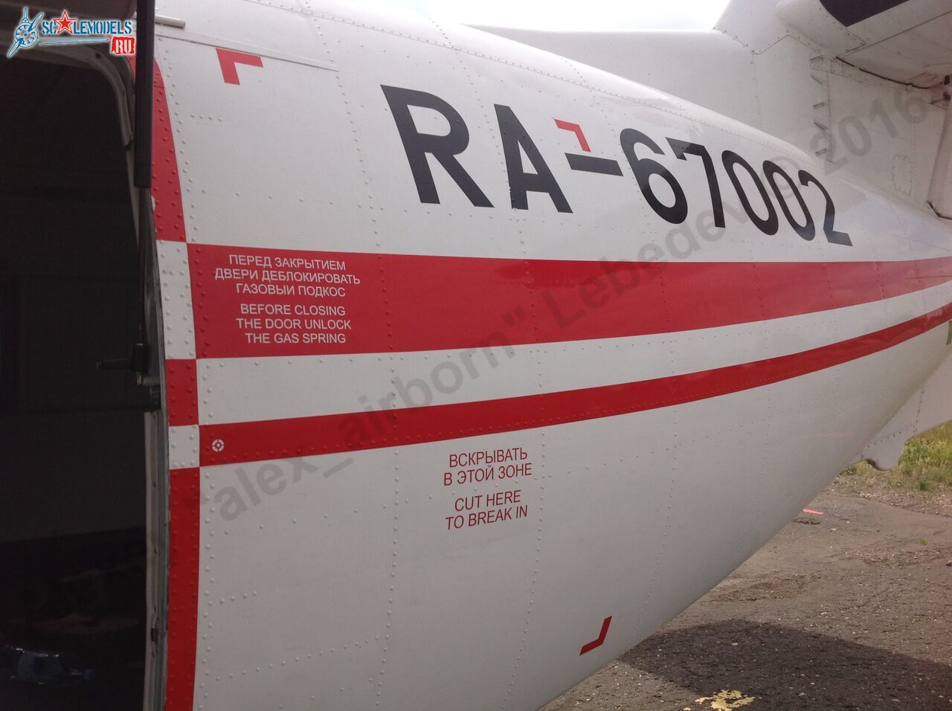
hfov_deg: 52.7
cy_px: 356
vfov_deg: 40.6
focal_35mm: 35
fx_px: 961
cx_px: 476
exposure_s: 1/2160
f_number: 2.4
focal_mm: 4.28
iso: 64
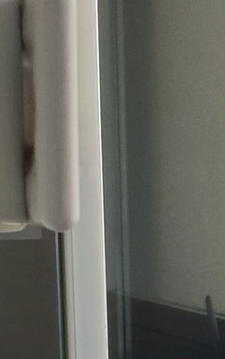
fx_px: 1472
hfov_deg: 7.7
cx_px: 664
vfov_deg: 13.6
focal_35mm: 150
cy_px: 399
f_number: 2.4
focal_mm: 4.3
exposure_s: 1/695
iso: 50
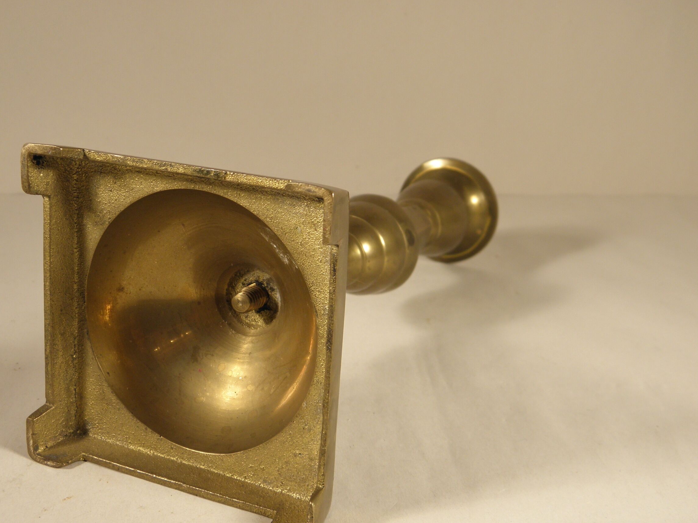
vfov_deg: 31.5
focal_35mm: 46
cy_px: 289
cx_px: 317
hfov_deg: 41.2
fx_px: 927
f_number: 3.8
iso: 100
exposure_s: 1/40
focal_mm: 7.5
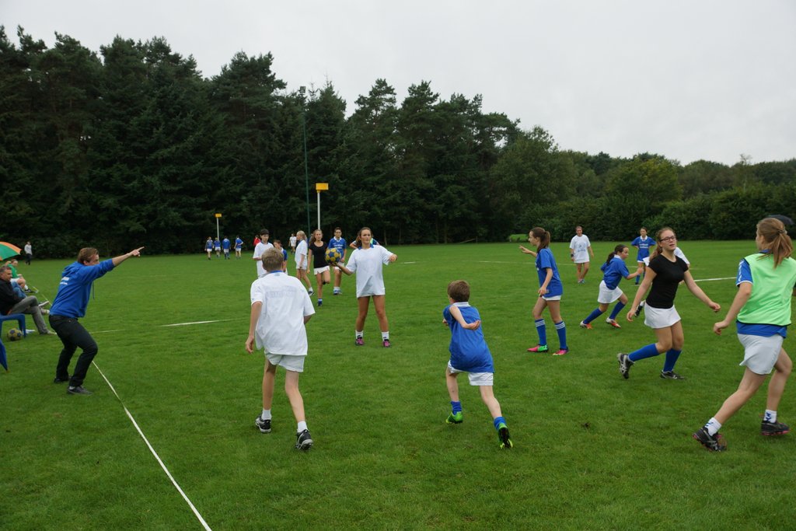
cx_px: 398
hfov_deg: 53.1
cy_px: 266
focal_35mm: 36
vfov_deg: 36.9
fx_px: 796
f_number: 4
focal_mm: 24
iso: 320
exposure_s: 1/500
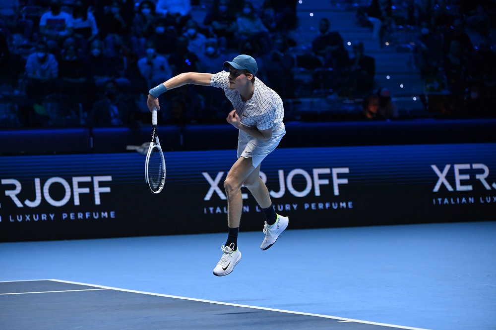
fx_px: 2479
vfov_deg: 7.6
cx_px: 248
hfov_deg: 11.4
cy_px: 165
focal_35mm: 180
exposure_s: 1/1250
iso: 4000
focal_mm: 180
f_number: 4
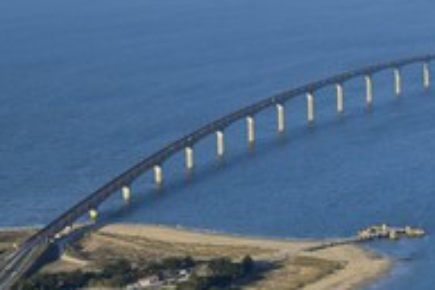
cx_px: 418
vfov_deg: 7.0
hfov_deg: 10.4
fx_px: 2380
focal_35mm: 197
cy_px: 88
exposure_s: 1/500
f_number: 5
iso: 100
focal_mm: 60
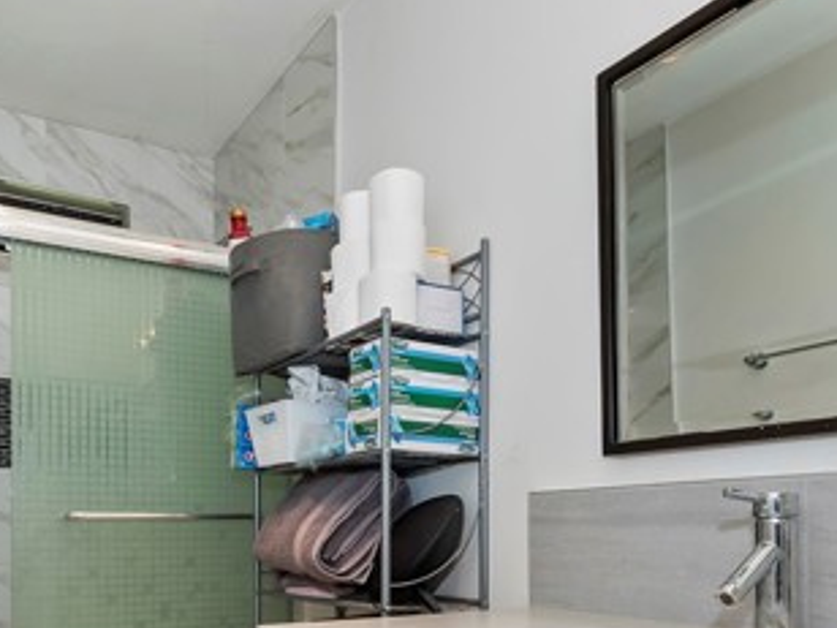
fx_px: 725
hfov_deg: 59.4
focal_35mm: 30
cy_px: 545
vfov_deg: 43.4
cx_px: 329
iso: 400
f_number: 8
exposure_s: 1/30
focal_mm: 10
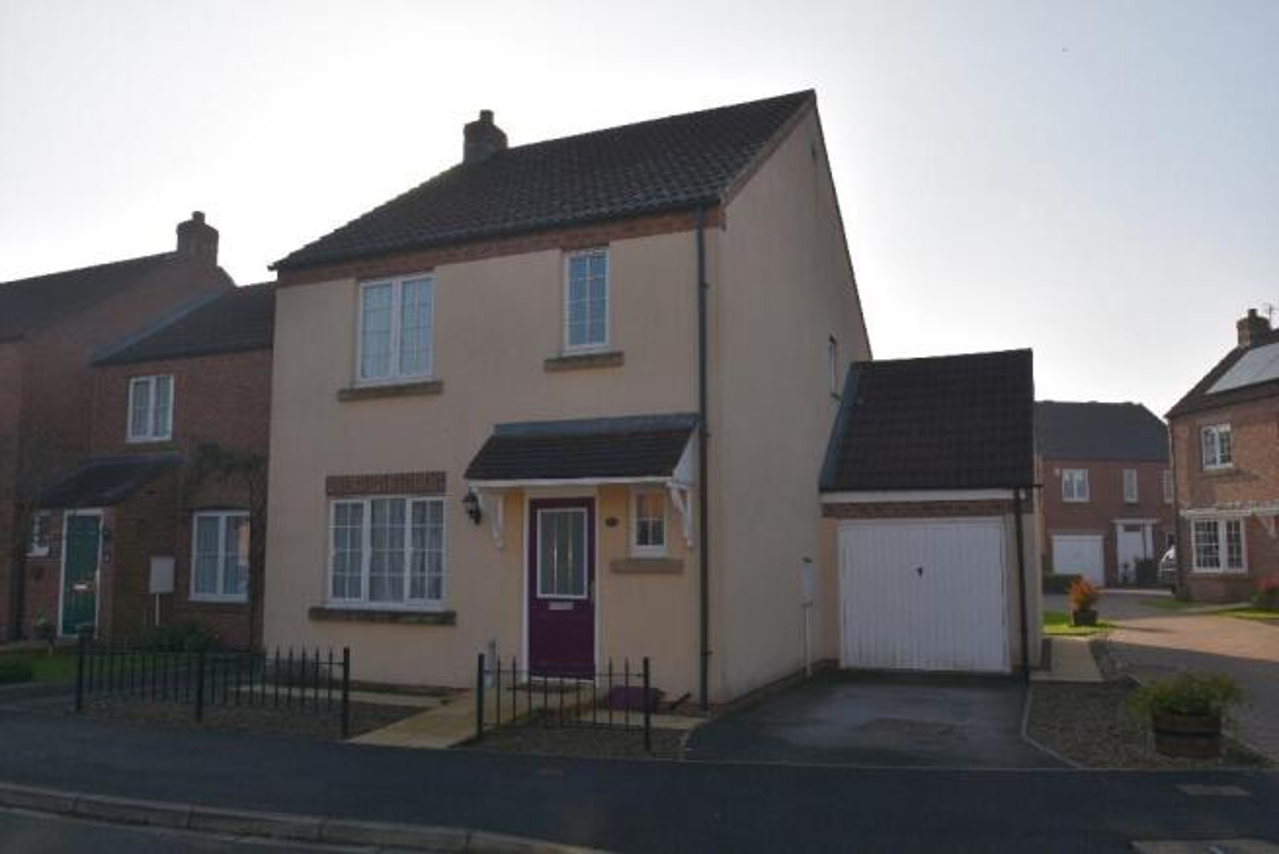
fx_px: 959
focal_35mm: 27
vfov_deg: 48.0
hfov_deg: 67.4
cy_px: 427
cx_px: 640
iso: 100
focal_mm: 18
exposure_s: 1/250
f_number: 8
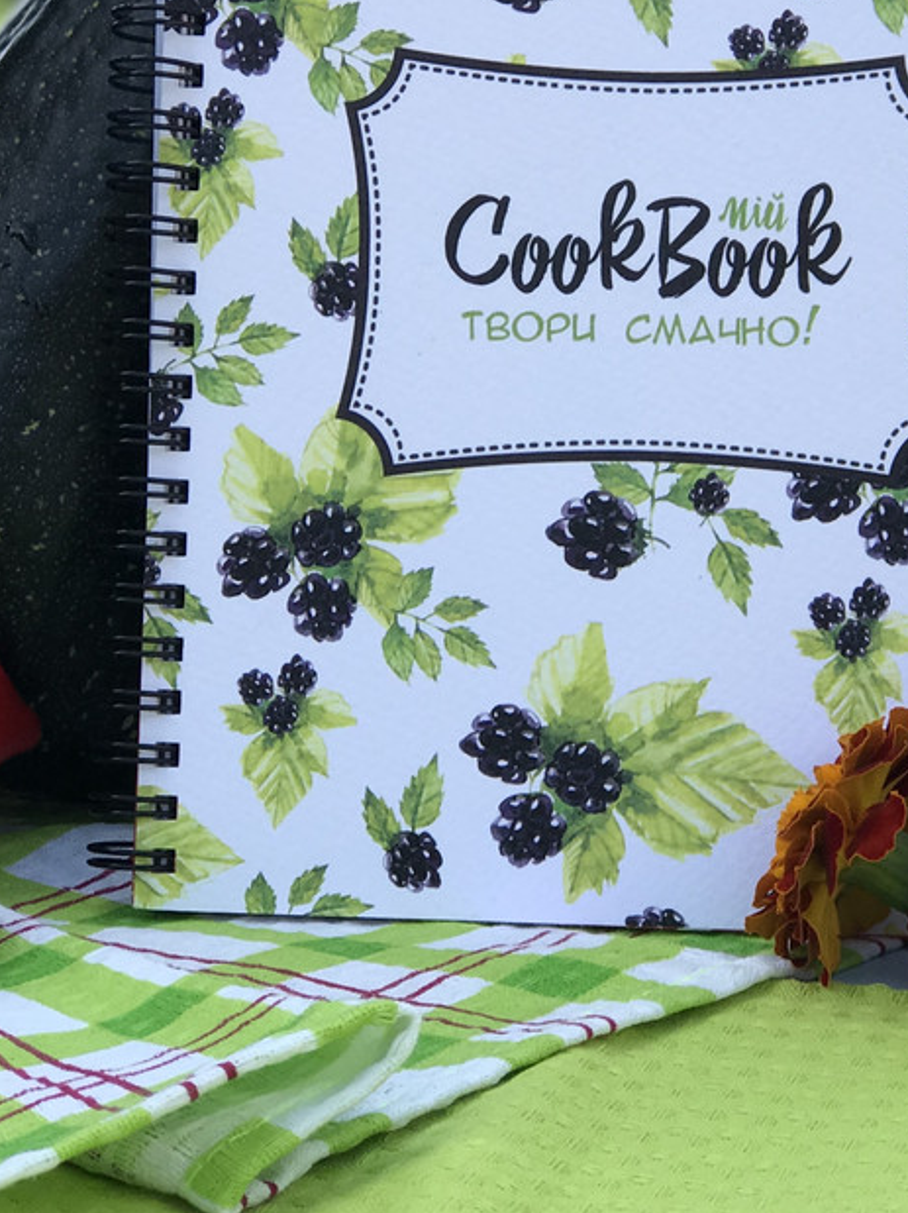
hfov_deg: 12.5
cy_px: 289
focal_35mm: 118
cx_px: 558
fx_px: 4130
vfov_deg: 16.6
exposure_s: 1/306
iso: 20
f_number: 2.8
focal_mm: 6.6
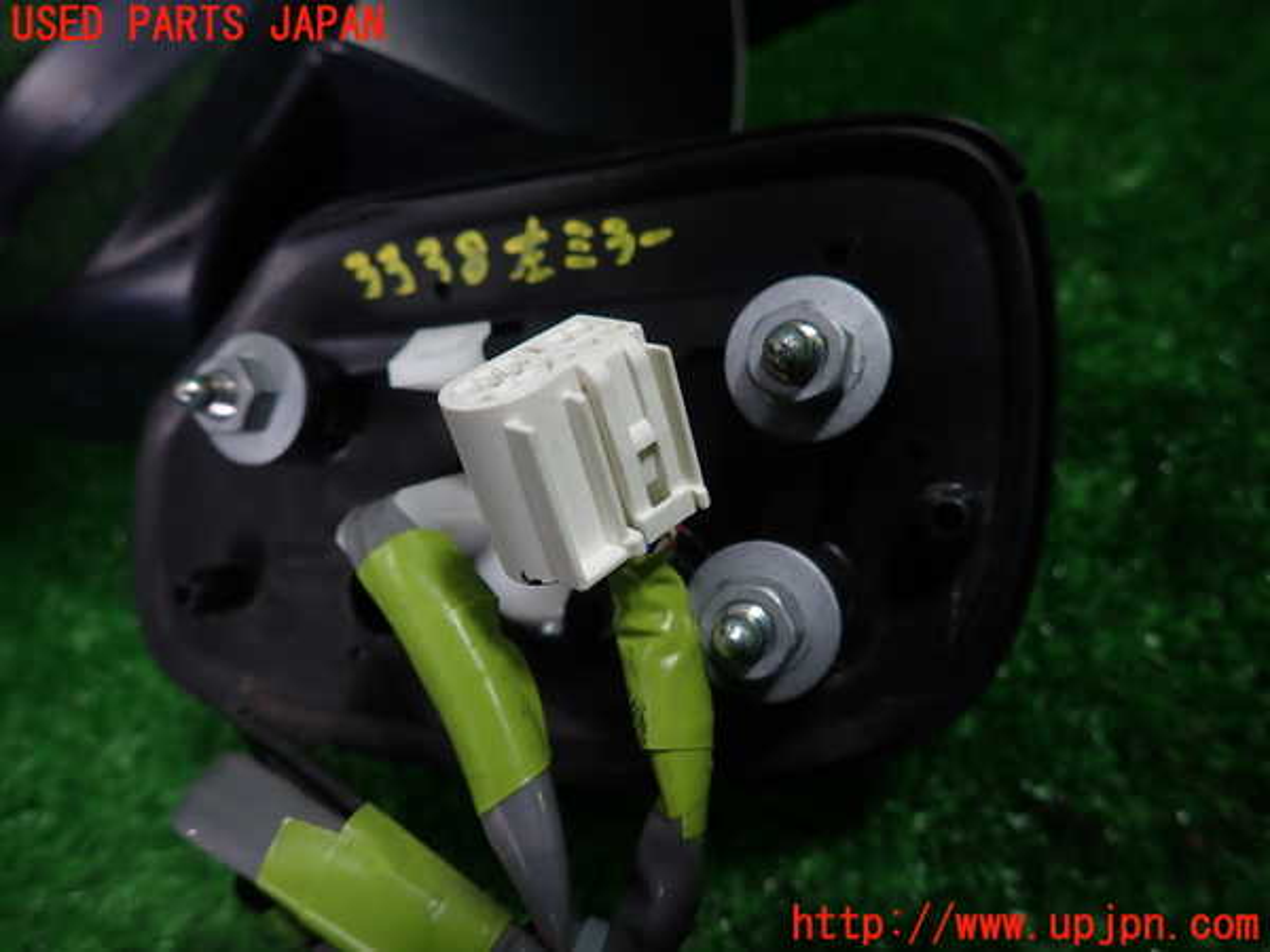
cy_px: 476
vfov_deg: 54.9
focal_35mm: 25
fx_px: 917
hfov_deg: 69.4
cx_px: 635
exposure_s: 1/60
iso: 125
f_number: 2
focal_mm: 4.5
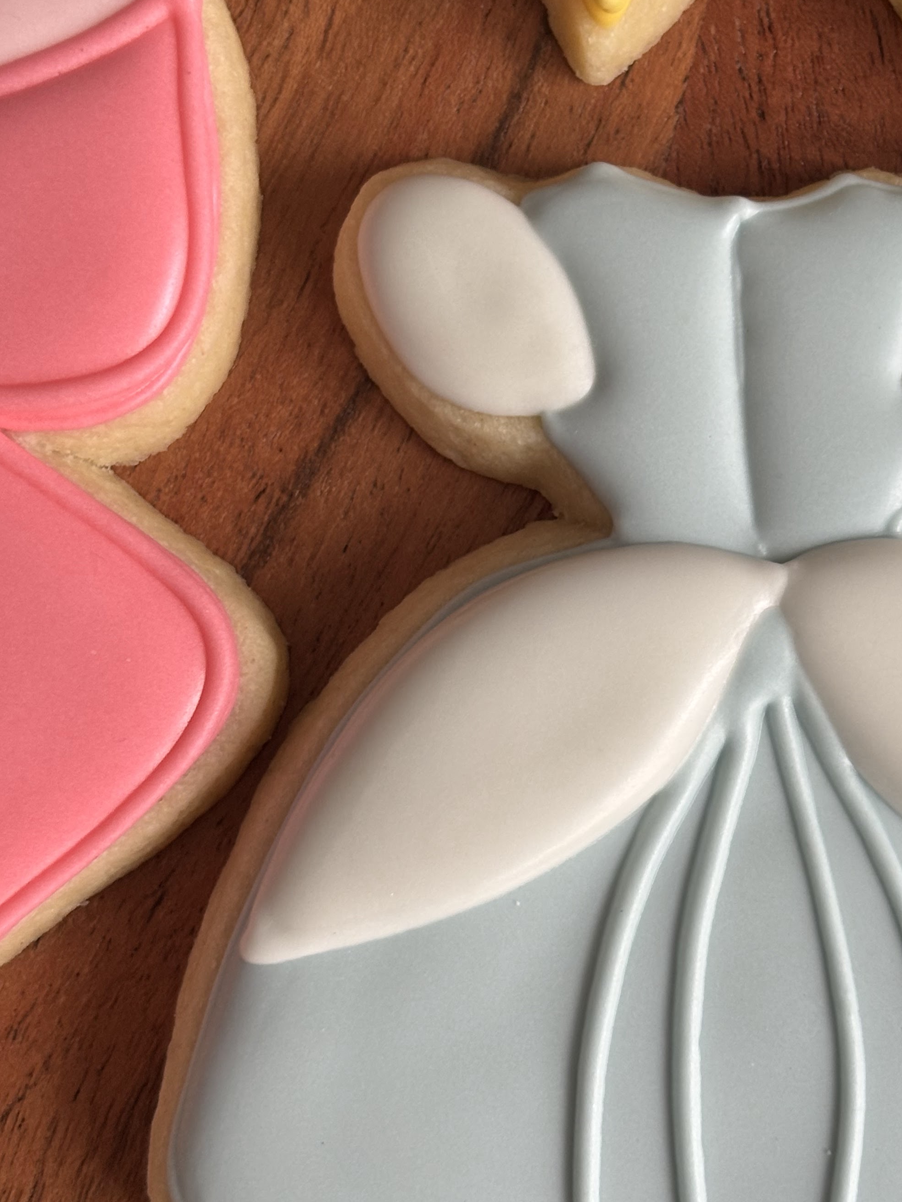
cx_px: 686
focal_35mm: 80
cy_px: 620
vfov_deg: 24.4
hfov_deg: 18.3
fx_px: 2779
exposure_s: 1/60
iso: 64
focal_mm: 5.96
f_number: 1.6
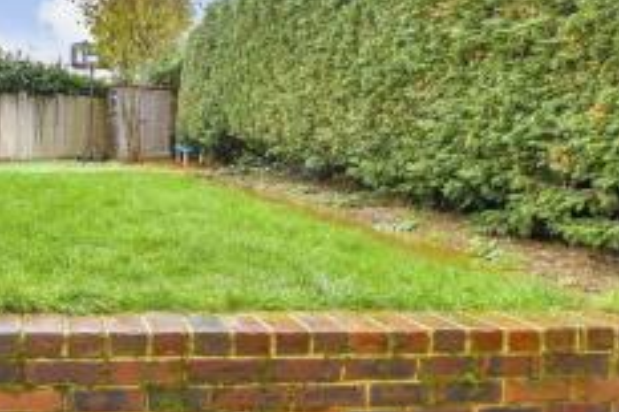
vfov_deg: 26.3
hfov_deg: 37.3
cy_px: 142
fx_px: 876
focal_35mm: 51
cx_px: 112
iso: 160
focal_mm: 17
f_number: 8
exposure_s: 1/10
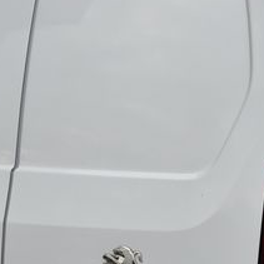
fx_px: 1639
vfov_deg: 9.2
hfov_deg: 9.2
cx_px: 181
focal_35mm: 190
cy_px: 255
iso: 500
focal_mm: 46
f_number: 9
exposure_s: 1/320
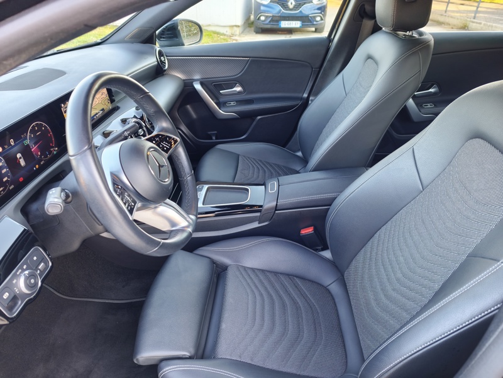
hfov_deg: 73.9
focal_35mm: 23
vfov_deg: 58.9
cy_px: 189
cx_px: 252
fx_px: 334
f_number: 1.62
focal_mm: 6.45
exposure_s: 1/50
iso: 250
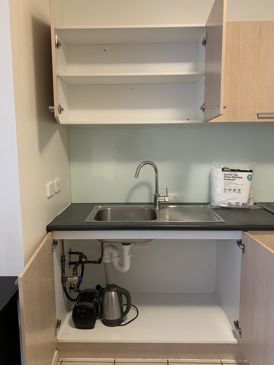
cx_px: 137
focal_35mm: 26
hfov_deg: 53.1
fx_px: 274
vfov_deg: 67.3
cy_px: 182
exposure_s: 1/33
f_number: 1.8
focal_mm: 4.25
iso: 320
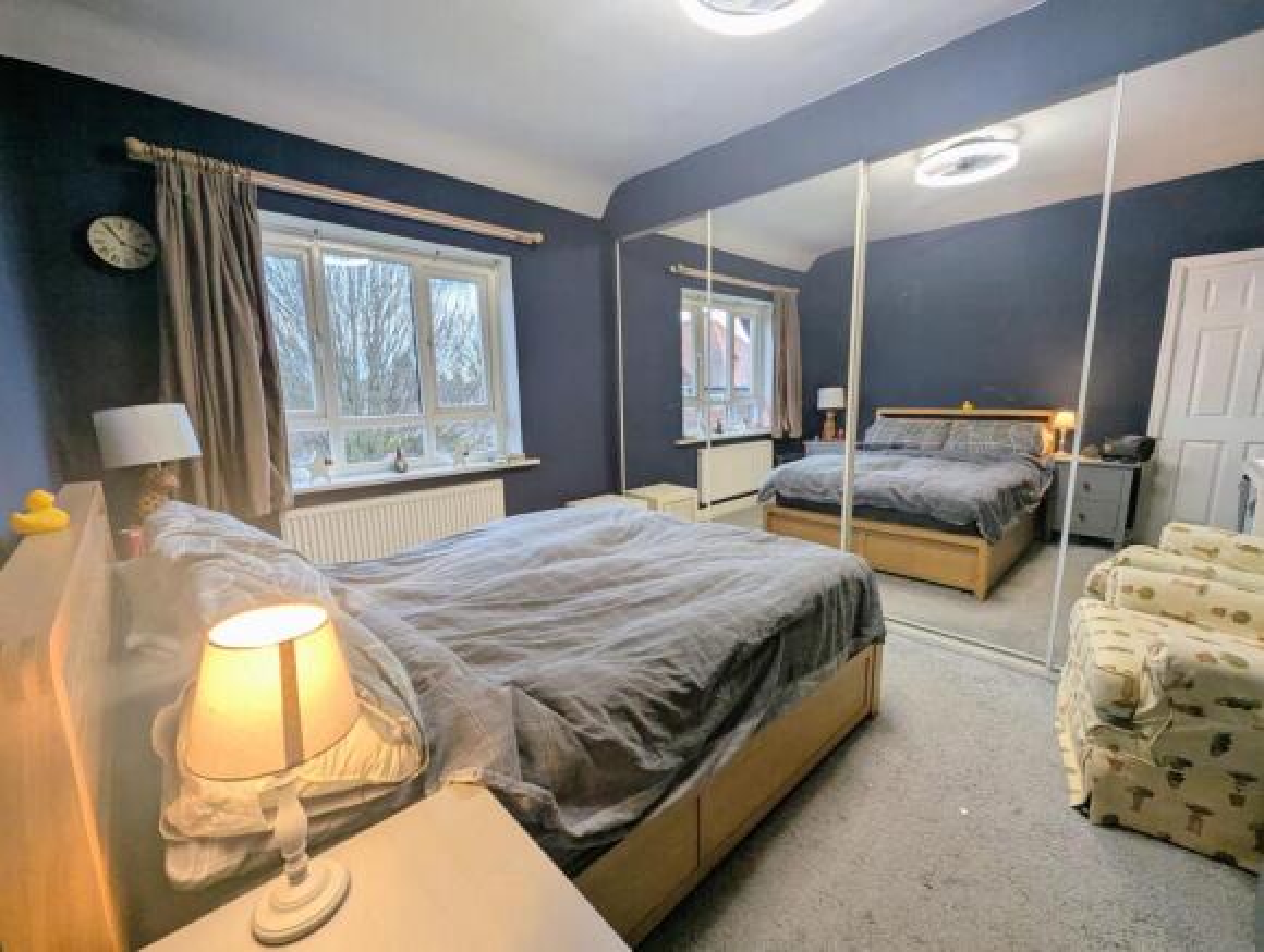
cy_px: 476
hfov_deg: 106.1
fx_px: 475
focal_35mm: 13
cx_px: 632
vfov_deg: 90.1
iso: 72
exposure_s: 1/50
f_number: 2.2
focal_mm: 1.95
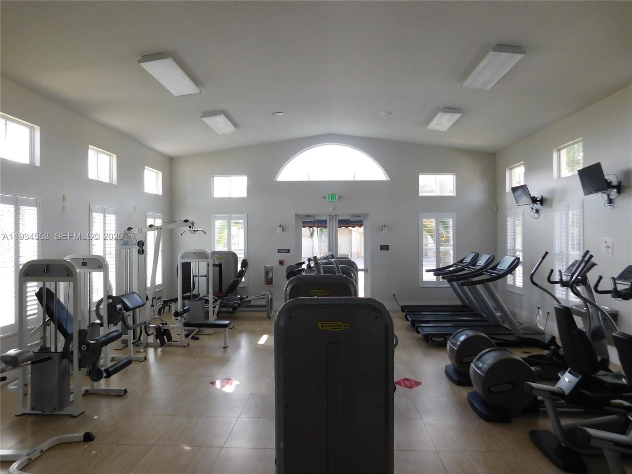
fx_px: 420
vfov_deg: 58.9
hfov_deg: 73.9
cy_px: 237
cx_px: 316
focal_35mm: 23
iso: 125
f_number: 3
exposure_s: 1/100
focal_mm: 4
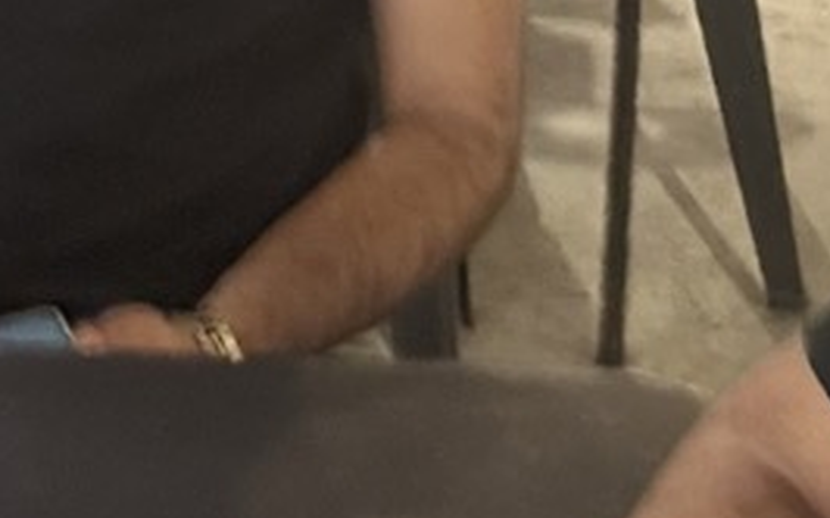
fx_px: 2487
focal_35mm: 110
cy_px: -228
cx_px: 493
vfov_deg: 11.5
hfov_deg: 18.9
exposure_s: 1/25
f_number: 1.9
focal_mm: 2.69
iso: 400
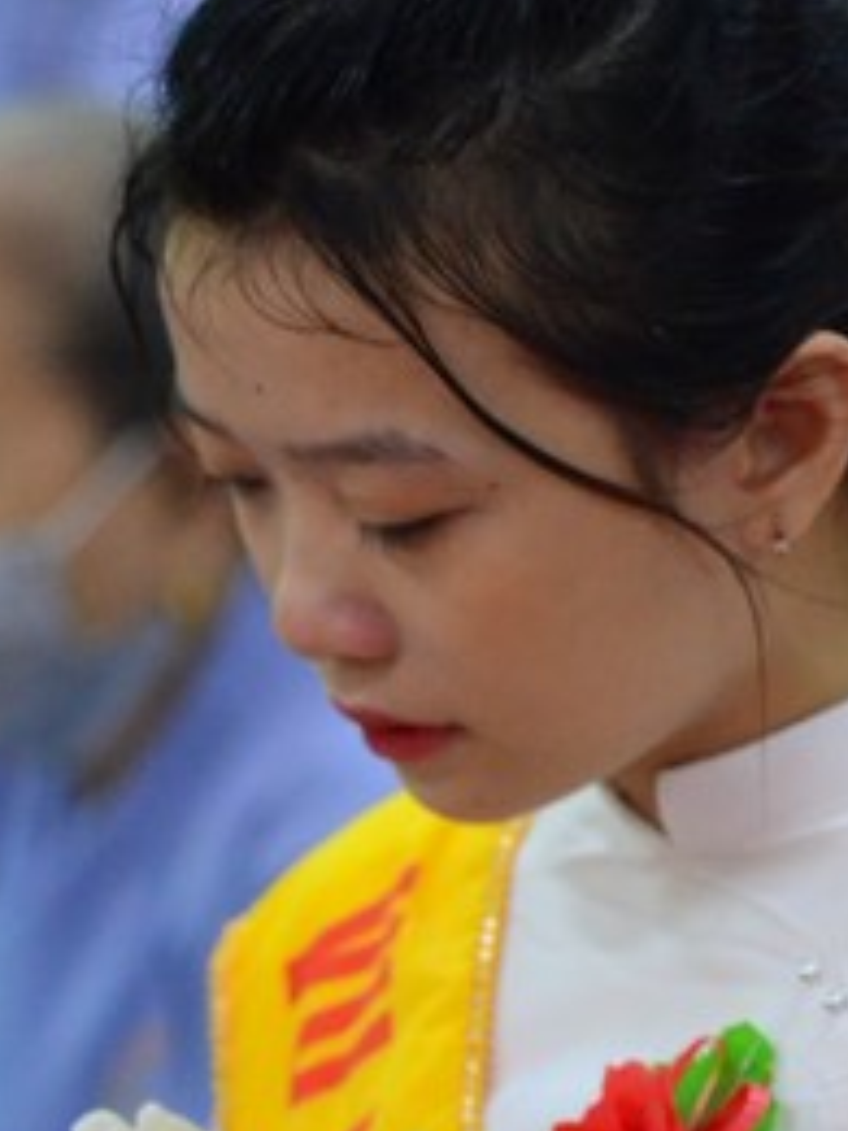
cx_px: 637
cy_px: 853
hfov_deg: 3.6
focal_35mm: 418
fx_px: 13653
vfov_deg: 4.7
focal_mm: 116
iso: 4000
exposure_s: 1/160
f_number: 2.8
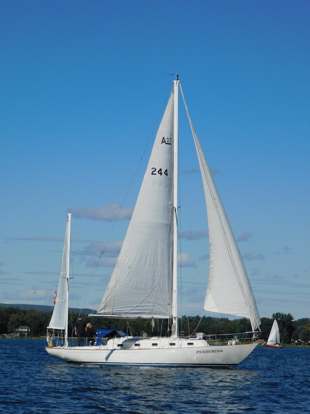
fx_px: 1600
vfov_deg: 14.7
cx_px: 155
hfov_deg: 11.1
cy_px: 207
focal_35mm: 134
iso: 125
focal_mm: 23.7
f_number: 10
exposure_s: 1/500
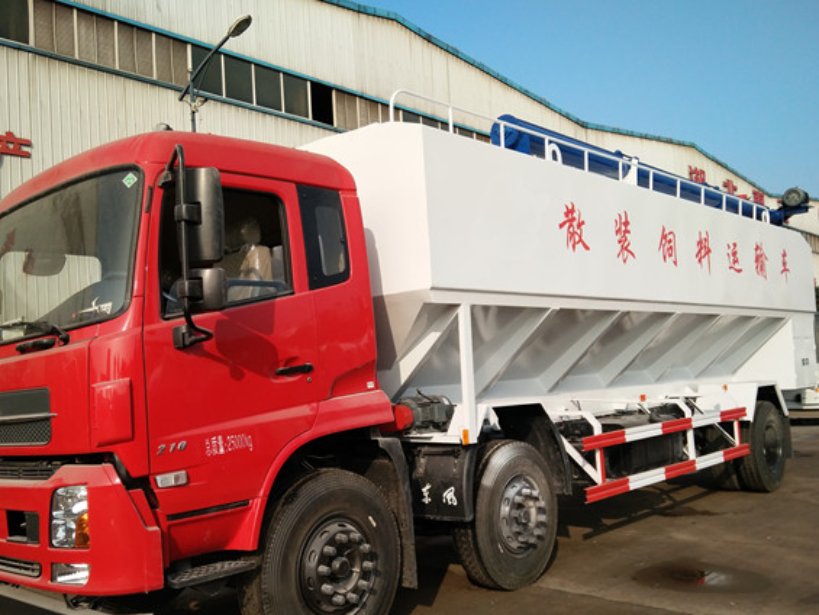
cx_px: 380
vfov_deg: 52.9
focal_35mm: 26
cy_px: 346
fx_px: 615
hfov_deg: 67.2
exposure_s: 1/1439
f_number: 2.2
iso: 50
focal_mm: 3.66
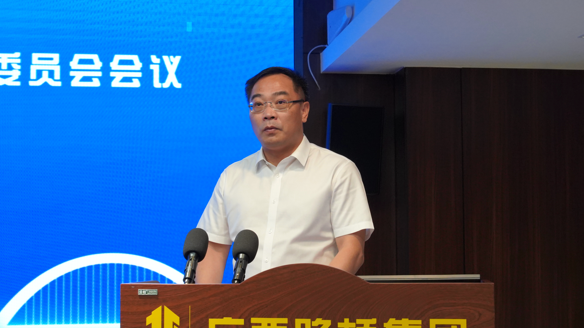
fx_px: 1471
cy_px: 171
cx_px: 292
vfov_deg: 12.7
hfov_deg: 22.5
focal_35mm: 95
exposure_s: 1/100
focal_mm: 60.4
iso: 3200
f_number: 8
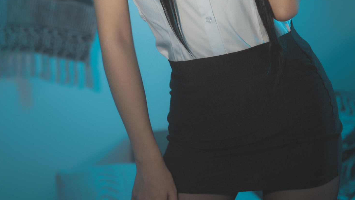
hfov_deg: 11.8
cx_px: 242
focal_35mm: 183
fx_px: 1722
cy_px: -4
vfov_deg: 6.6
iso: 200
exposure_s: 1/100
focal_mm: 85
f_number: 2.8
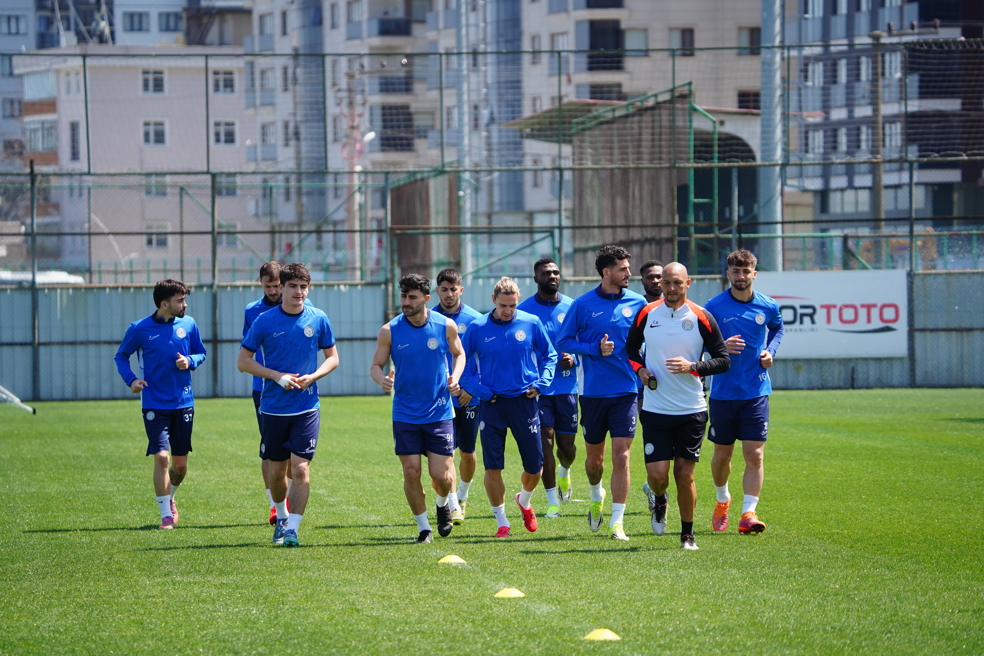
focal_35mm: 230
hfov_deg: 9.0
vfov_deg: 6.0
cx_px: 492
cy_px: 328
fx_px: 6286
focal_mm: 230
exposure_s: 1/2000
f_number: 5.6
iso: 800
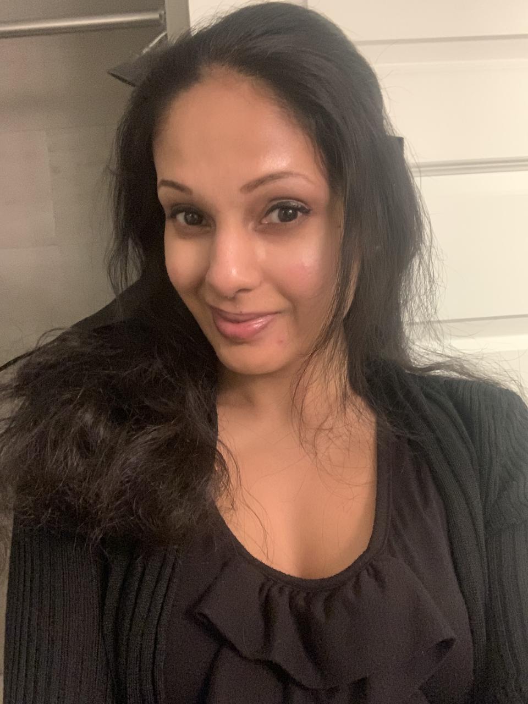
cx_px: 264
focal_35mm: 32
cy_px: 352
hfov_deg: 44.2
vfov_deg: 56.8
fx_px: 651
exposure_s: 1/20
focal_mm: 2.87
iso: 500
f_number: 2.2
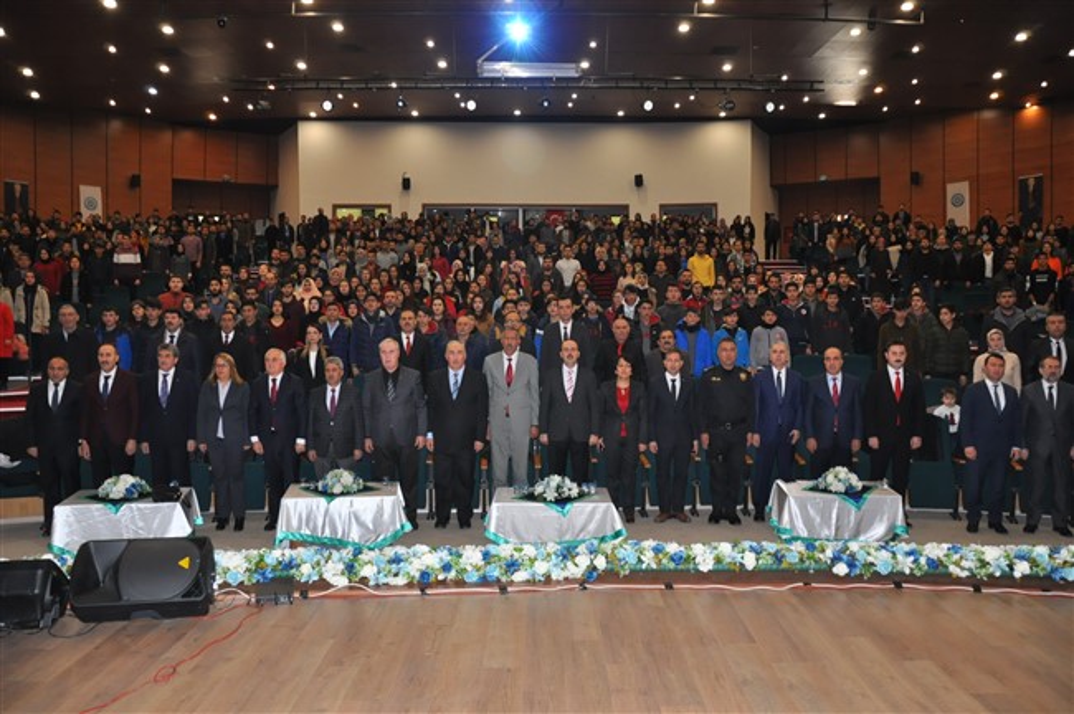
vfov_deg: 47.8
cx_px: 537
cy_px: 357
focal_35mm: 27
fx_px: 805
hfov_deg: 67.4
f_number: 3.5
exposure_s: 1/100
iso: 800
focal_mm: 18
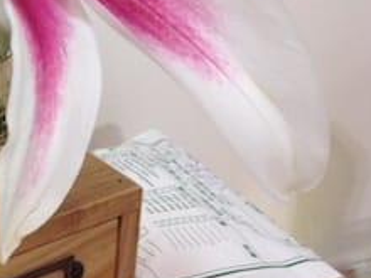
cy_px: -142
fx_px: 1286
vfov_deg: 11.8
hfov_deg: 15.6
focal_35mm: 120
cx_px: -121
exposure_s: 1/20
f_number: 2.4
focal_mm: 4.12
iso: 80
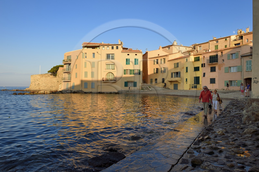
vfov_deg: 49.5
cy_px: 86
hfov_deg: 69.4
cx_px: 130
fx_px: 187
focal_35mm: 26
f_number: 9
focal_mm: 26
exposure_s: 1/250
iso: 200
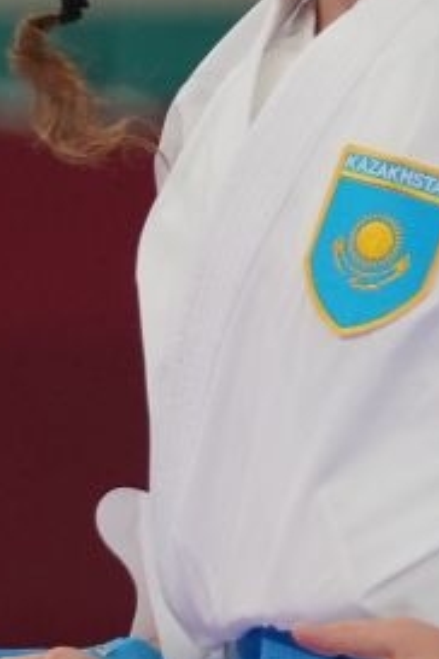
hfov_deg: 0.9
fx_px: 29301
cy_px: 290
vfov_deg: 1.3
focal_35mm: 1602
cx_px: 251
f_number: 2.8
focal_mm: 162
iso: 500
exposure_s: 1/1000
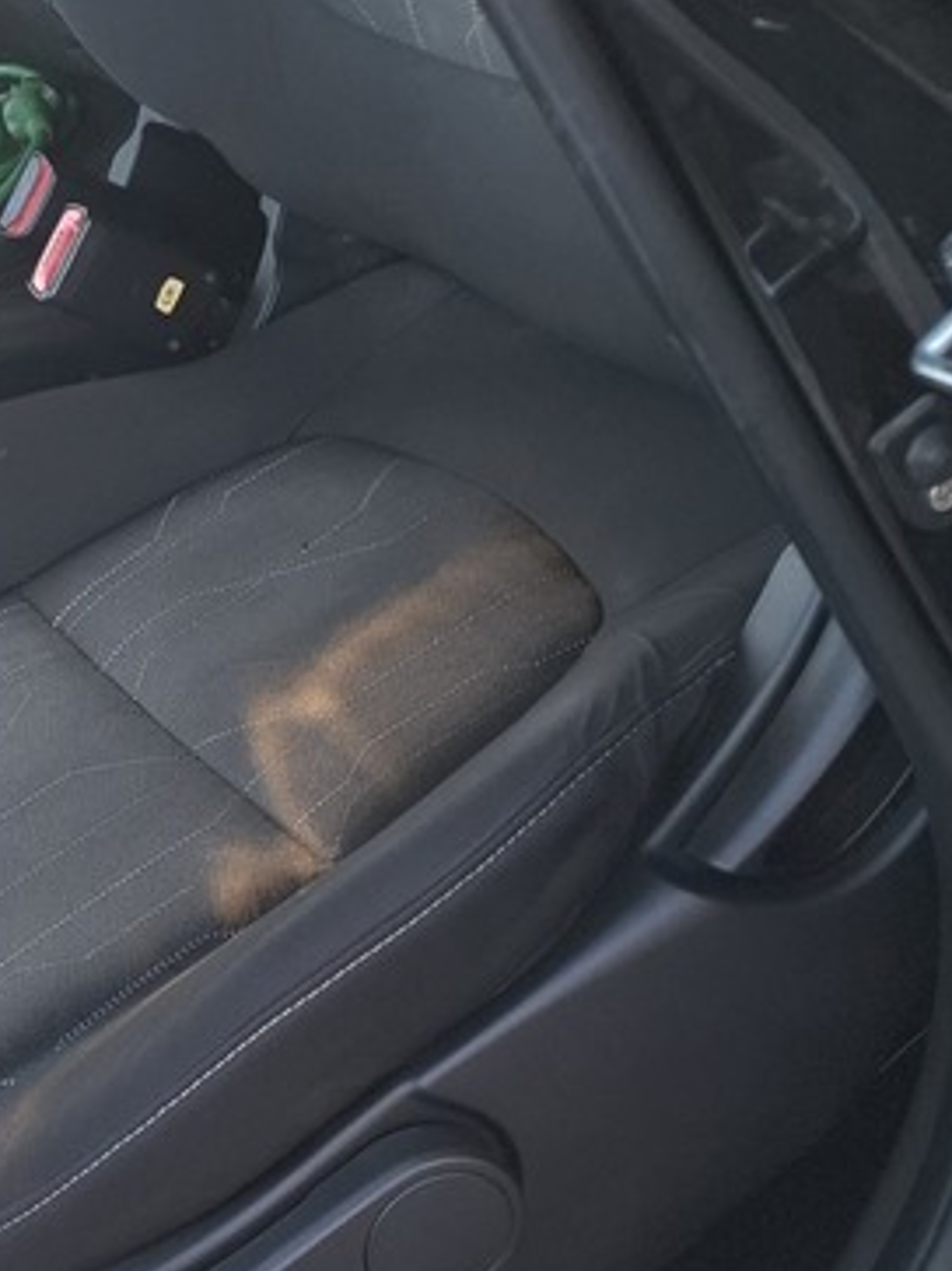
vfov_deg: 25.6
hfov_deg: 17.5
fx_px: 2788
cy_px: 777
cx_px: -462
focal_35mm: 76
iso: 80
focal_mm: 5.54
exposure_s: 1/100
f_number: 1.8
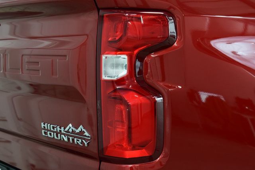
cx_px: 128
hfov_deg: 29.2
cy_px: 85
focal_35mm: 69
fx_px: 489
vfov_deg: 19.7
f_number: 6.3
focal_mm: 46
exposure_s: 1/15
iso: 800
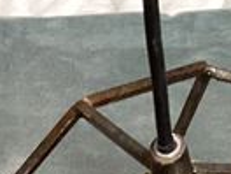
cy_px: 506
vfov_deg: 5.9
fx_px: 1562
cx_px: -219
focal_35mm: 234
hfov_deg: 8.1
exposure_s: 1/60
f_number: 2.4
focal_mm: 3.3
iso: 200
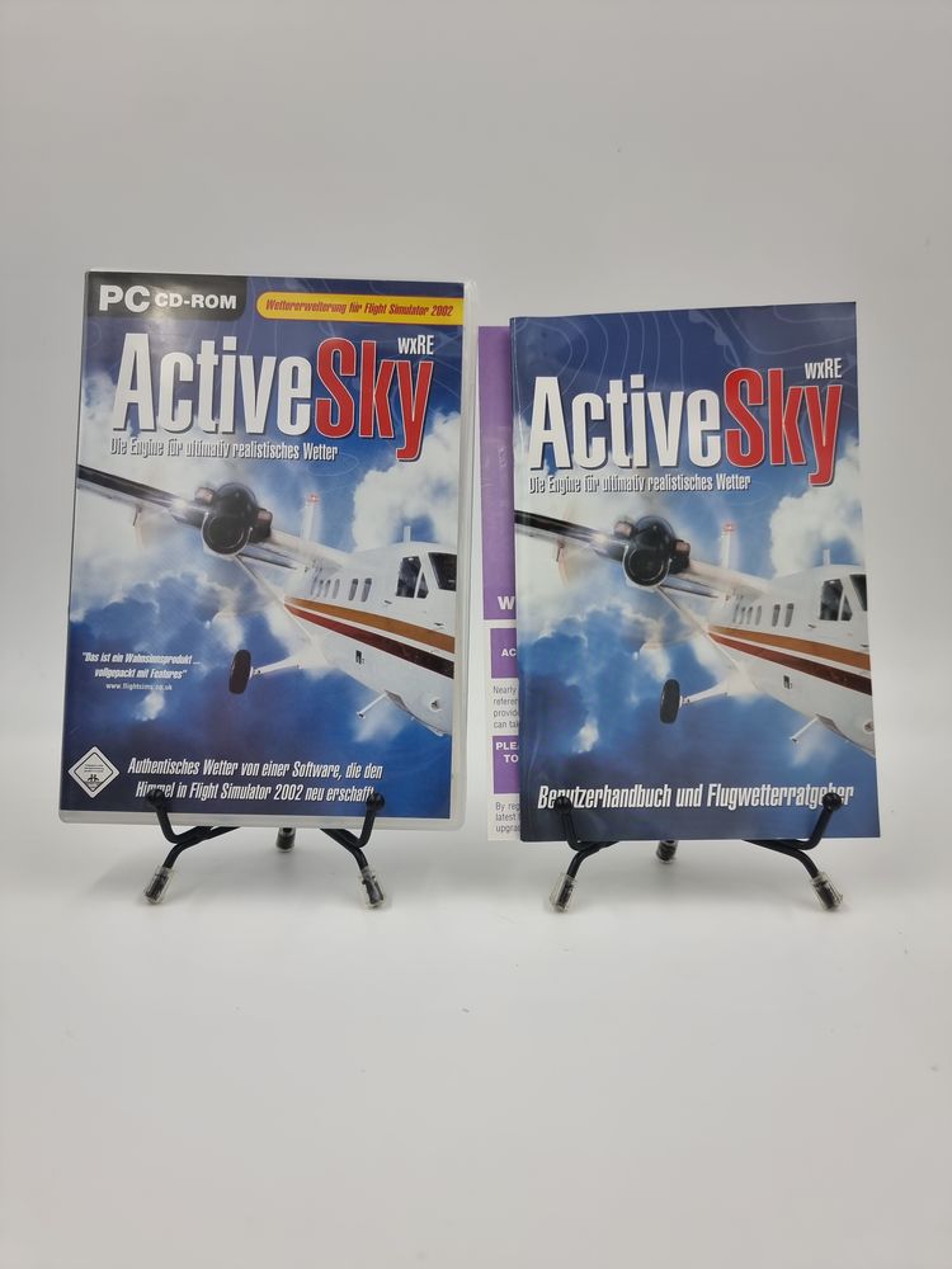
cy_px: 634
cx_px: 476
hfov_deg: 56.8
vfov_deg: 71.6
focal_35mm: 24
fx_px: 880
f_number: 1.8
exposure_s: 1/113
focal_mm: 6.7
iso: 50
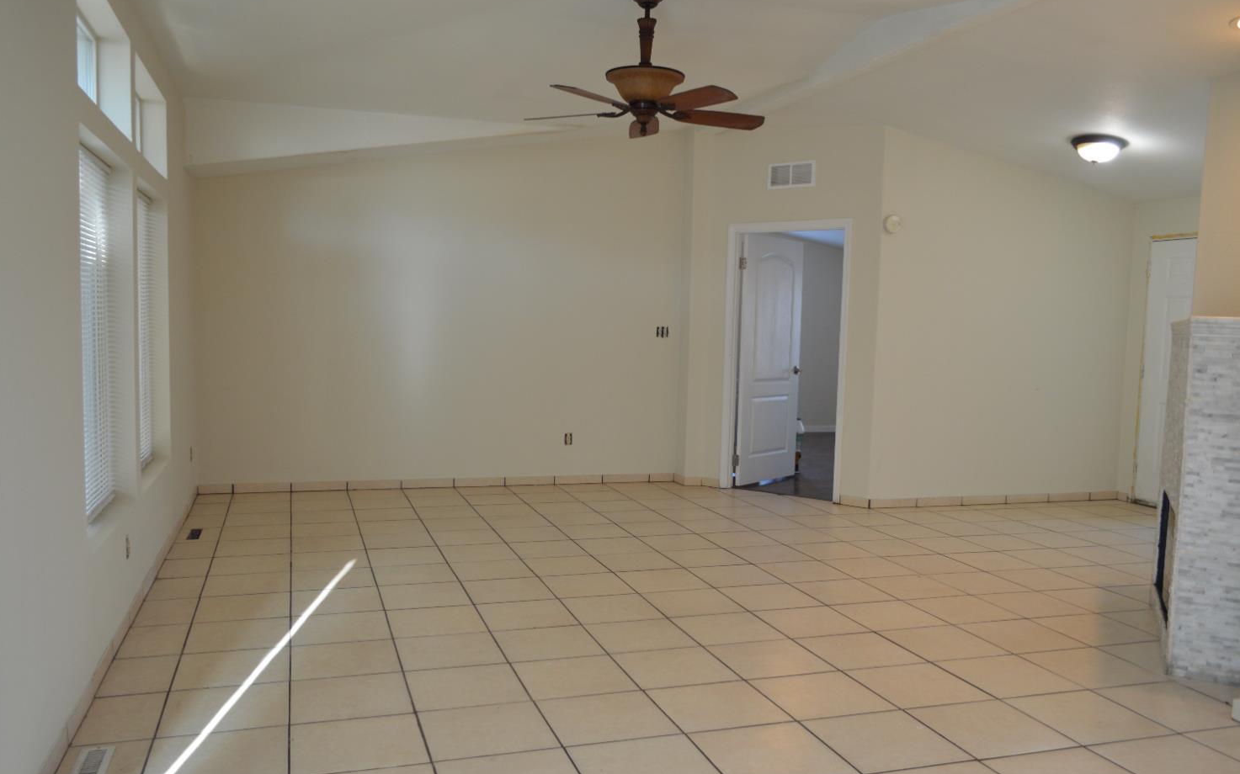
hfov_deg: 66.5
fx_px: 946
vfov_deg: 44.5
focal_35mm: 28
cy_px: 408
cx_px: 612
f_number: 4
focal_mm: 18
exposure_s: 1/60
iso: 400
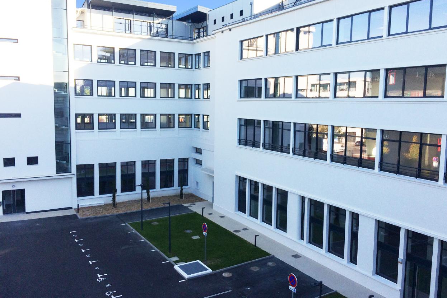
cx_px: 229
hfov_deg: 60.3
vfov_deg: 42.3
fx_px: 385
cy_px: 143
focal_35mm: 31
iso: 32
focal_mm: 4.15
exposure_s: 1/977
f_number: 2.2
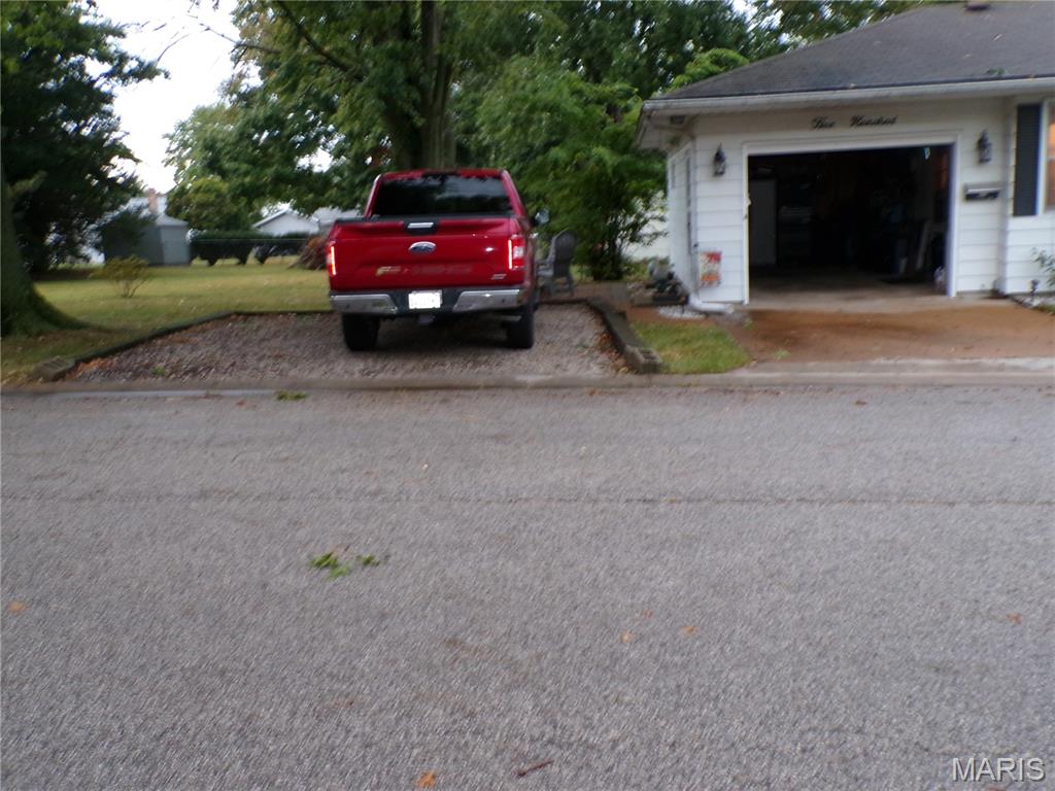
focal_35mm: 32
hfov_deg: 56.8
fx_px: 975
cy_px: 396
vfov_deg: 44.2
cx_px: 528
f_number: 3.2
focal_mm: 5.8
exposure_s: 1/17
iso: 320
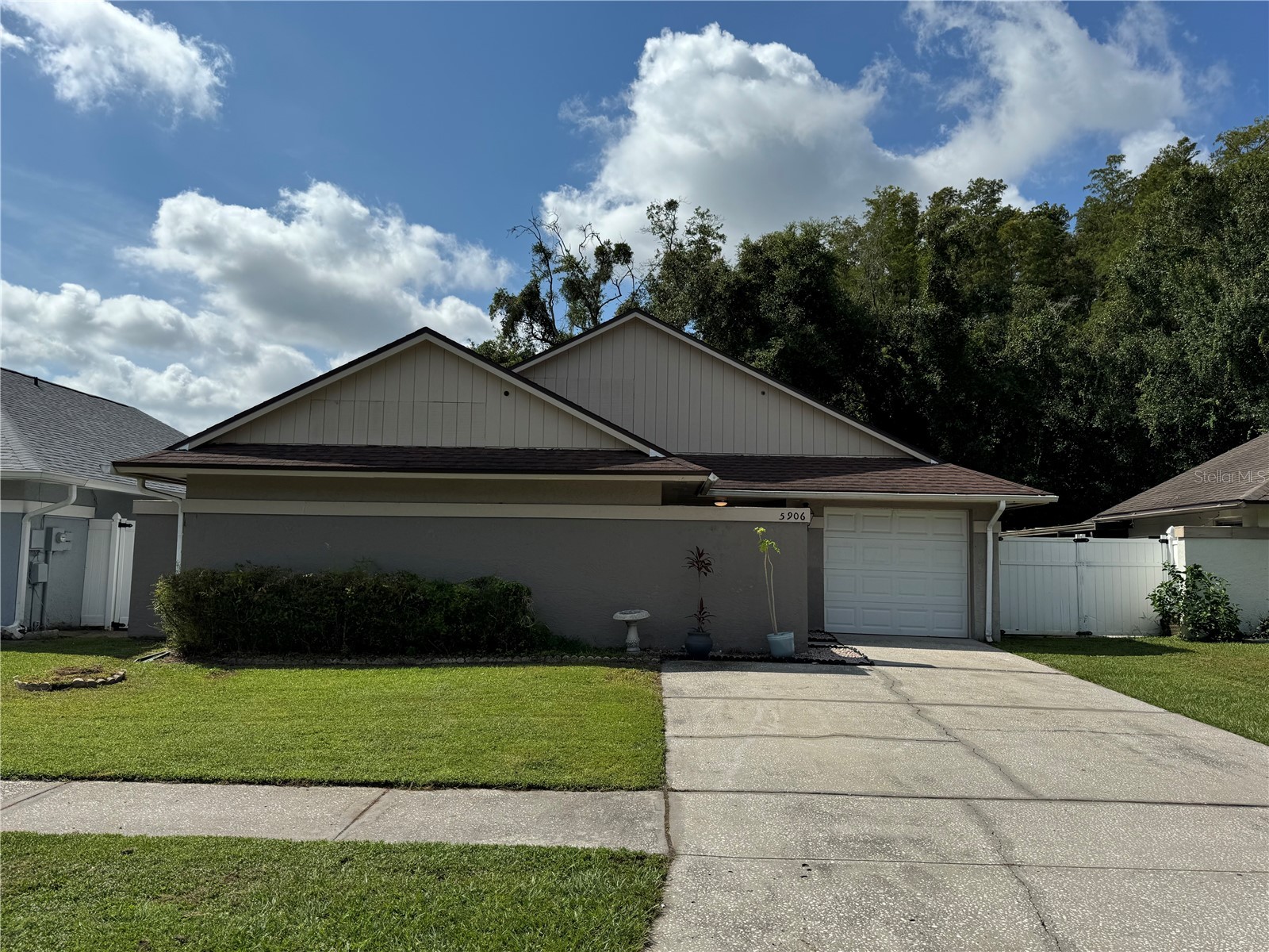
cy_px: 476
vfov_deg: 56.8
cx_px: 634
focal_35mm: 24
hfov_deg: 71.6
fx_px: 880
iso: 80
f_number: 1.78
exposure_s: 1/7937
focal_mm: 6.76
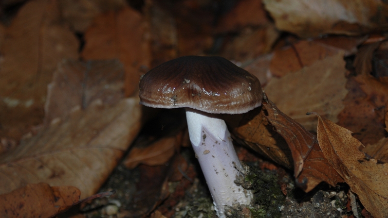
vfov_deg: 9.6
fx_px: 1297
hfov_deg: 17.0
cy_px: 123
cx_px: 194
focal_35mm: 126
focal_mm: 80
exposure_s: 1/60
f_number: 5.6
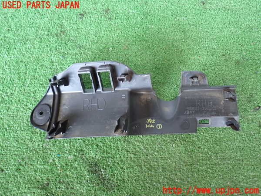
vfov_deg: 44.2
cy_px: 98
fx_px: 241
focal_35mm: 32
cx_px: 130
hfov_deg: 56.8
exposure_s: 1/30
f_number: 2.4
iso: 200
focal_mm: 5.79
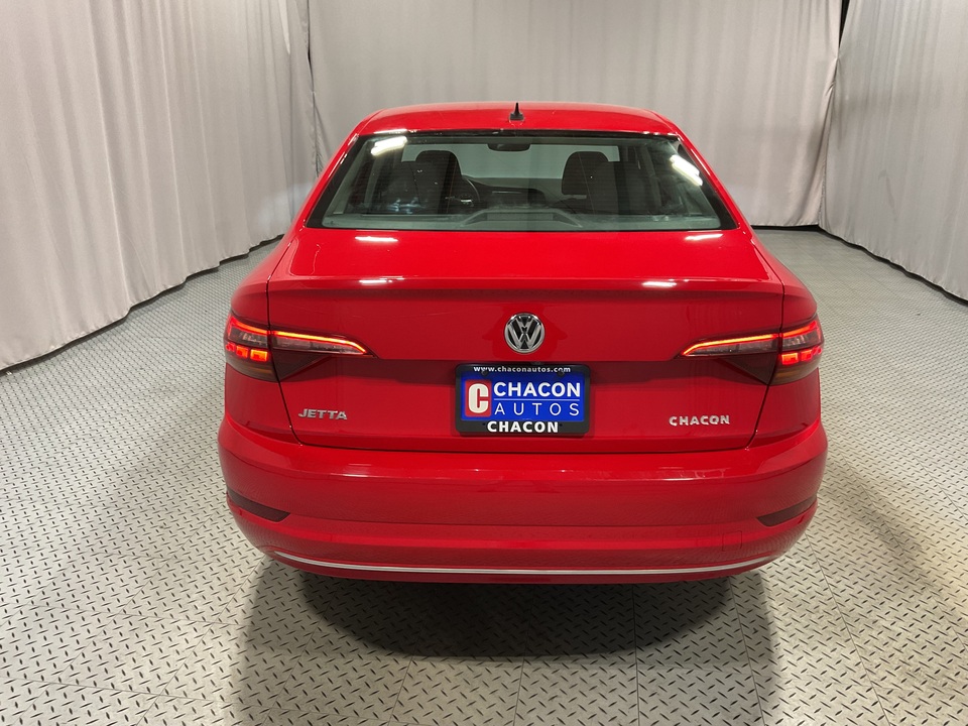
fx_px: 811
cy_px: 363
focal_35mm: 29
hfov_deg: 61.7
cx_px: 484
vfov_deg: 48.2
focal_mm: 3
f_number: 1.8
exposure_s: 1/60
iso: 80
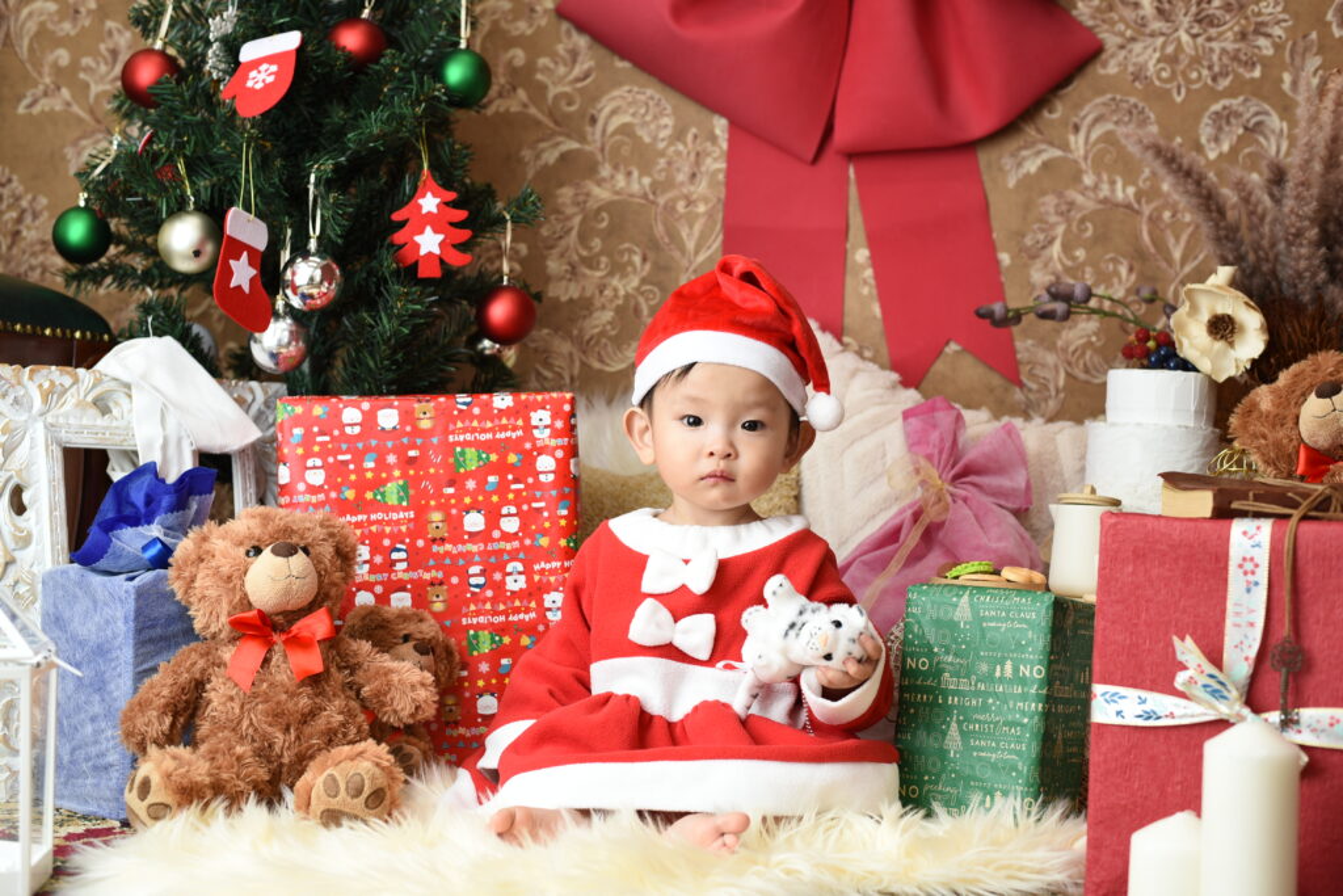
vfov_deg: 27.0
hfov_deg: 39.6
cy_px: 448
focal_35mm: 50
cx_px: 672
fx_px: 1865
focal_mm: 50
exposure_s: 1/160
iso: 320
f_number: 4.5
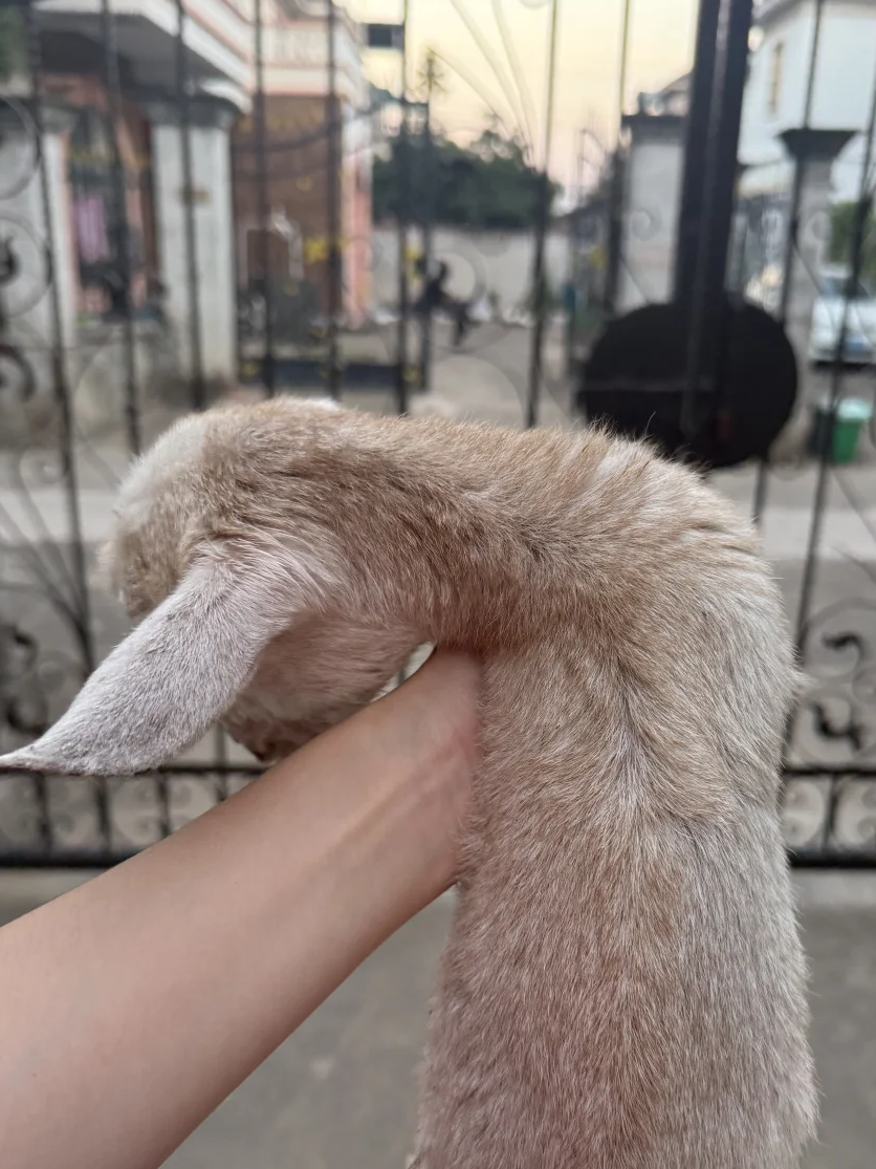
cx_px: 513
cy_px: 667
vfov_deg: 58.1
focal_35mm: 31
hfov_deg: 45.3
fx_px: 1046
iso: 200
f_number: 1.78
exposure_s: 1/121
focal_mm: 6.76
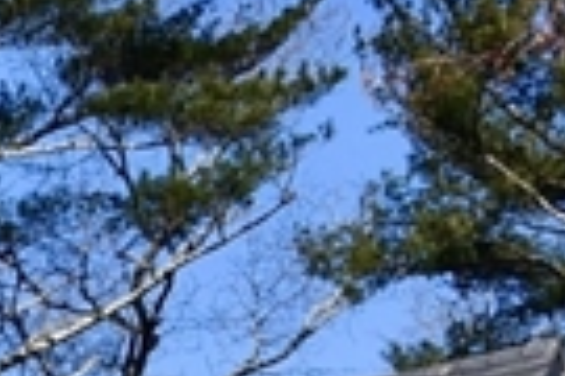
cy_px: 1218
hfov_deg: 6.8
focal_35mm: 273
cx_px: -1097
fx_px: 4284
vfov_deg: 4.8
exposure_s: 1/500
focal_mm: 24
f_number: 8
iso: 140
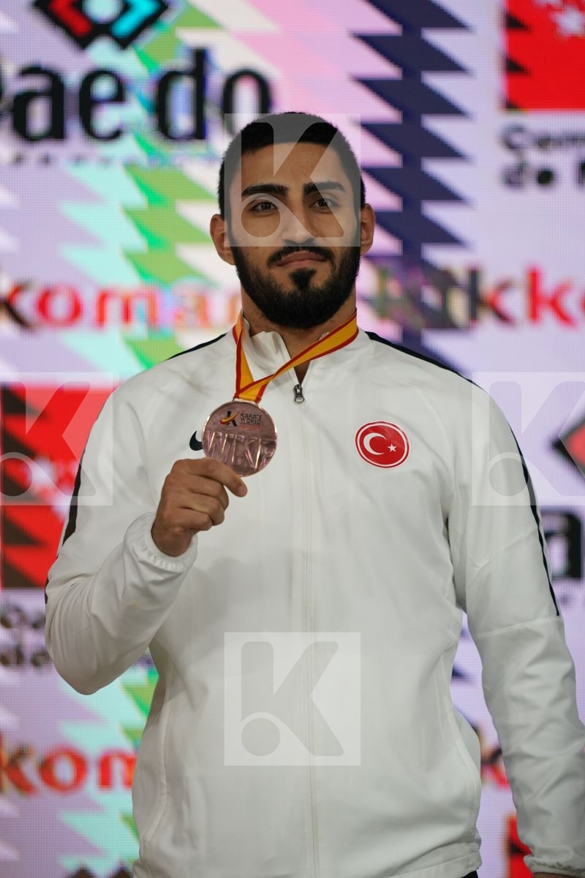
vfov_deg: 5.2
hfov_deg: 3.4
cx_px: 292
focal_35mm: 400
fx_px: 9749
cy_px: 439
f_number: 2.8
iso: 2500
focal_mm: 400
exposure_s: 1/500
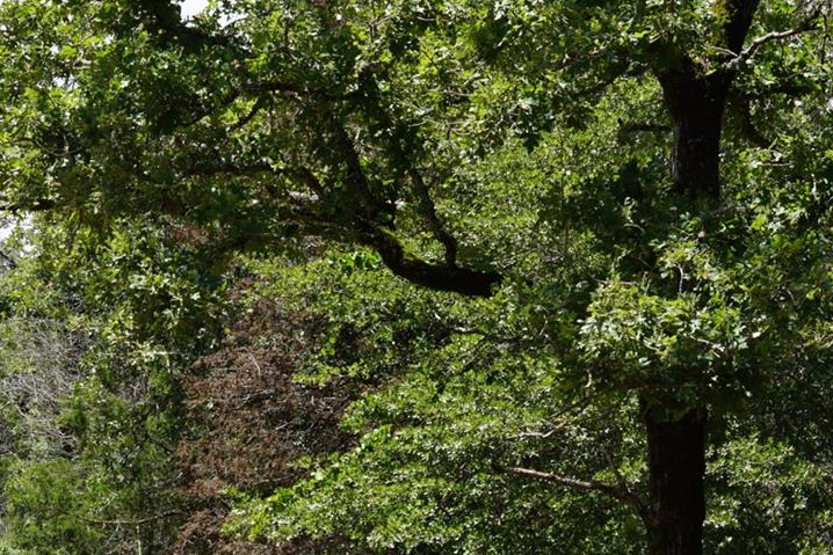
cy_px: 623
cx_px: 298
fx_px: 4952
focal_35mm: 214
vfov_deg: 6.4
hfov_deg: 9.6
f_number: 9
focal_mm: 50
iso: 100
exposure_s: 1/100
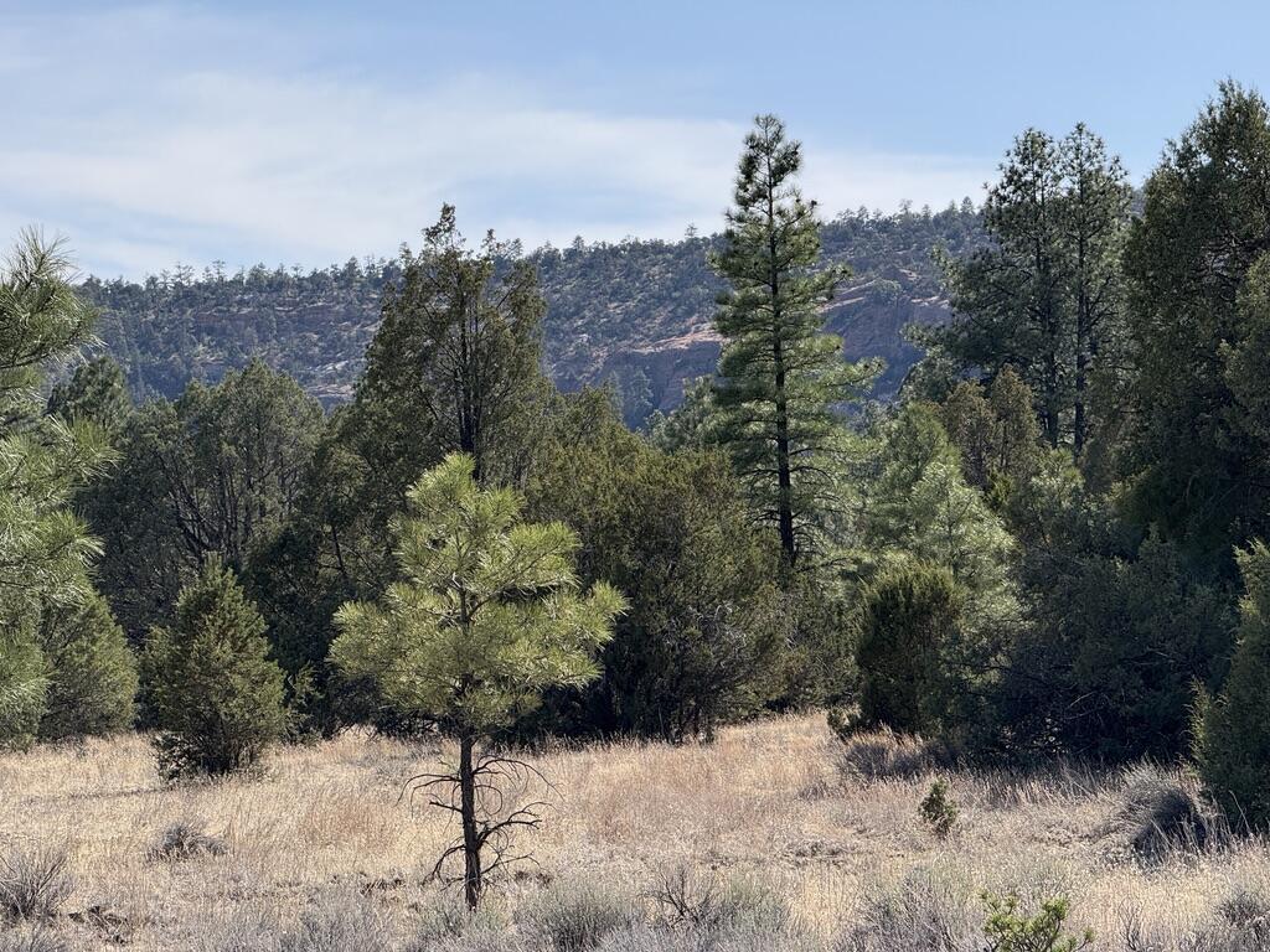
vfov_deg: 12.3
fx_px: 4403
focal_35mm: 120
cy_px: 476
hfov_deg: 16.4
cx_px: 635
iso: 50
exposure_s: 1/1730
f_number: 2.8
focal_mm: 15.66
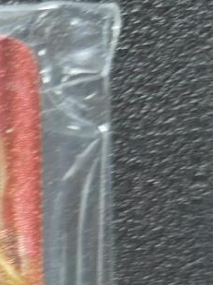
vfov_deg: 13.3
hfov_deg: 8.9
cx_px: -401
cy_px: 438
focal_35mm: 140
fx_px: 1151
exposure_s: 1/41
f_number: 1.8
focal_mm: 5.59
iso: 160
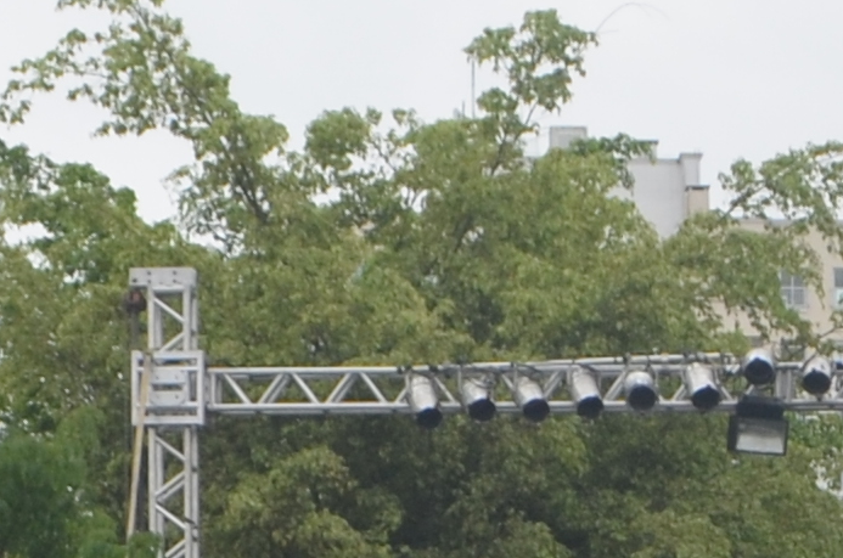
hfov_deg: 10.6
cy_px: 1213
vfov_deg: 6.8
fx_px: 4487
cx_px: 942
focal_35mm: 192
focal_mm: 18
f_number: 5.6
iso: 200
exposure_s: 1/125
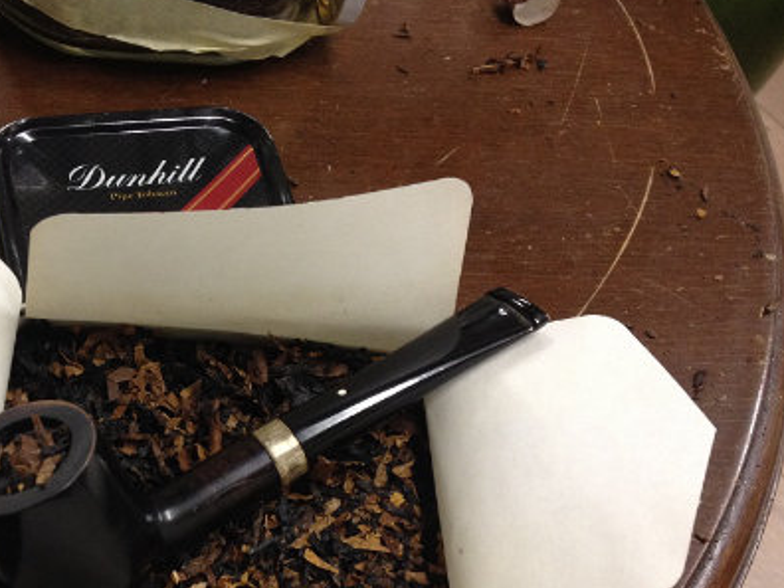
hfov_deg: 35.6
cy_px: 432
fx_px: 1200
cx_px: 220
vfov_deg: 27.2
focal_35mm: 53
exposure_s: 1/20
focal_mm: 4.3
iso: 160
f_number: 2.4
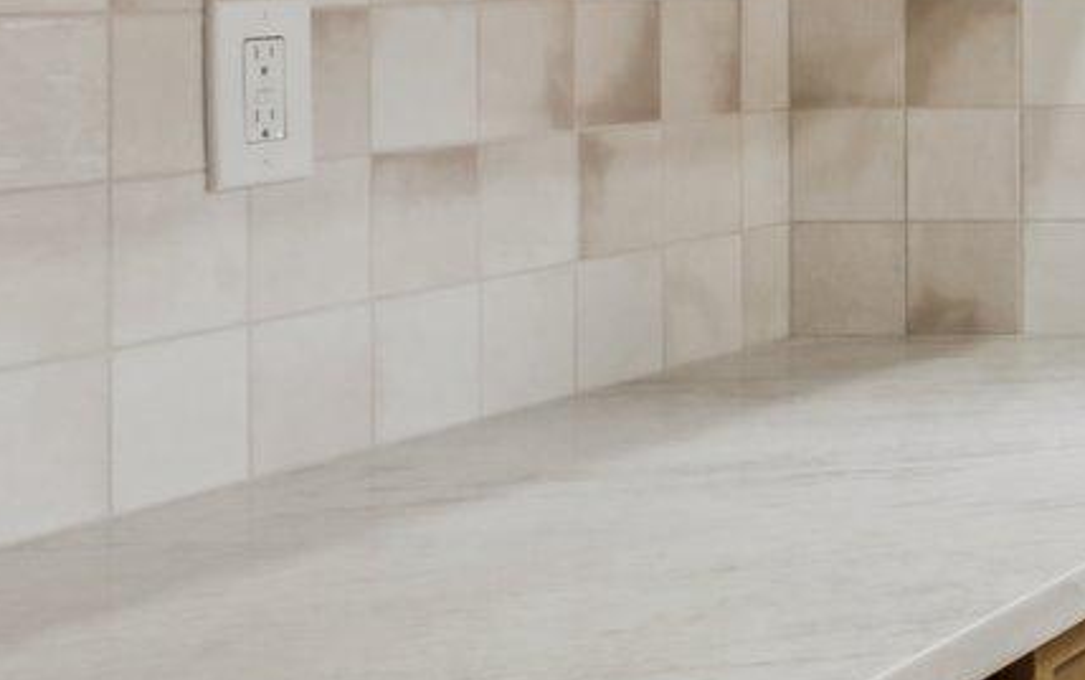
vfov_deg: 16.2
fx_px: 2308
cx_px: 2231
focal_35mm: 78
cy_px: -77
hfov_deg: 17.6
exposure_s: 1/13
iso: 250
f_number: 8
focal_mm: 10.5
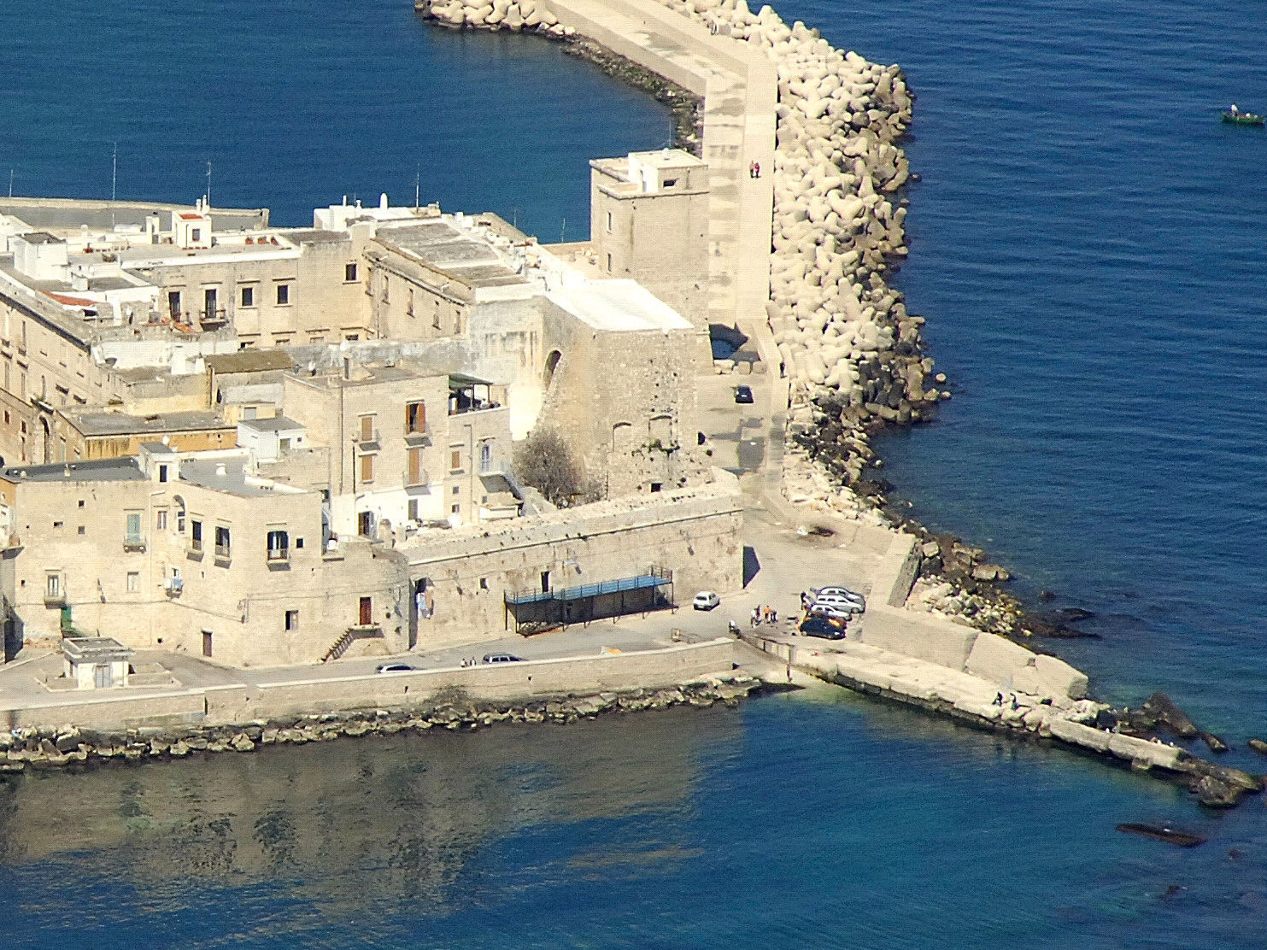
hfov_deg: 4.0
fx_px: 18299
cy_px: 327
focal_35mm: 500
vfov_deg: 3.0
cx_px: 27
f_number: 9.5
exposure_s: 1/1000
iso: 400
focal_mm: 120
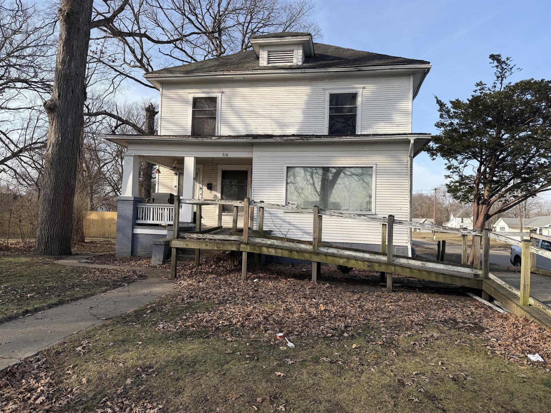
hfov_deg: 71.6
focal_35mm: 24
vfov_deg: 56.8
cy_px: 206
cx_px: 276
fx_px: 382
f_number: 1.78
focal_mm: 6.76
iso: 80
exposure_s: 1/2110
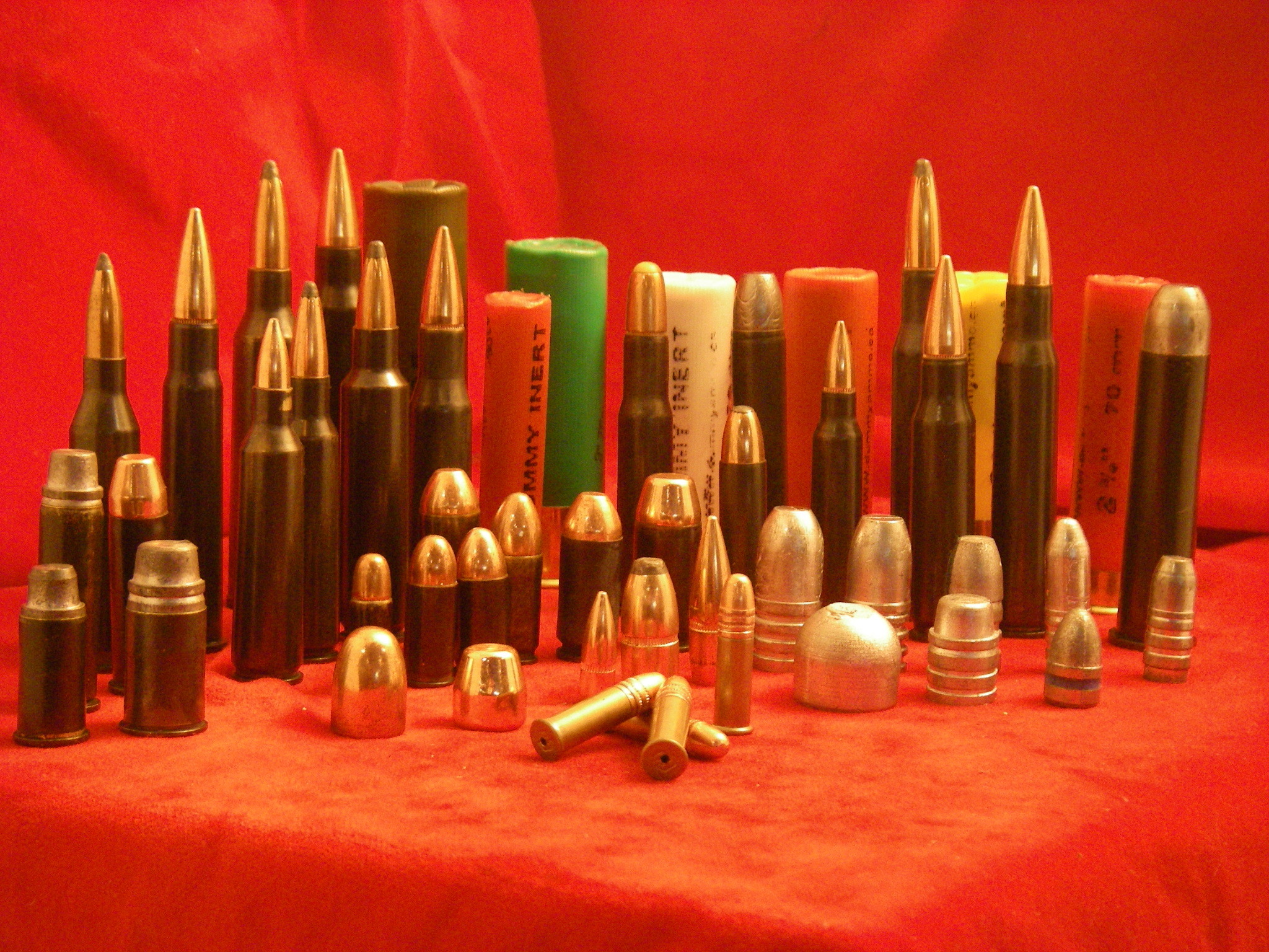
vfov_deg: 17.8
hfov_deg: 23.6
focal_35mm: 83
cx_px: 634
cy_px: 476
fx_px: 3043
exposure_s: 1/15
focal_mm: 13.8
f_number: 3.9
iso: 400
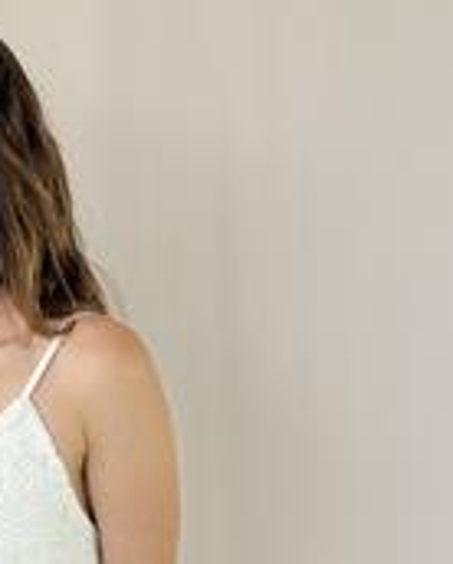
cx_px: -102
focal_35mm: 145
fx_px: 2426
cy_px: 523
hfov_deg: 10.5
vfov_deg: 13.1
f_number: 1.78
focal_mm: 6.76
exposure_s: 1/301
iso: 64
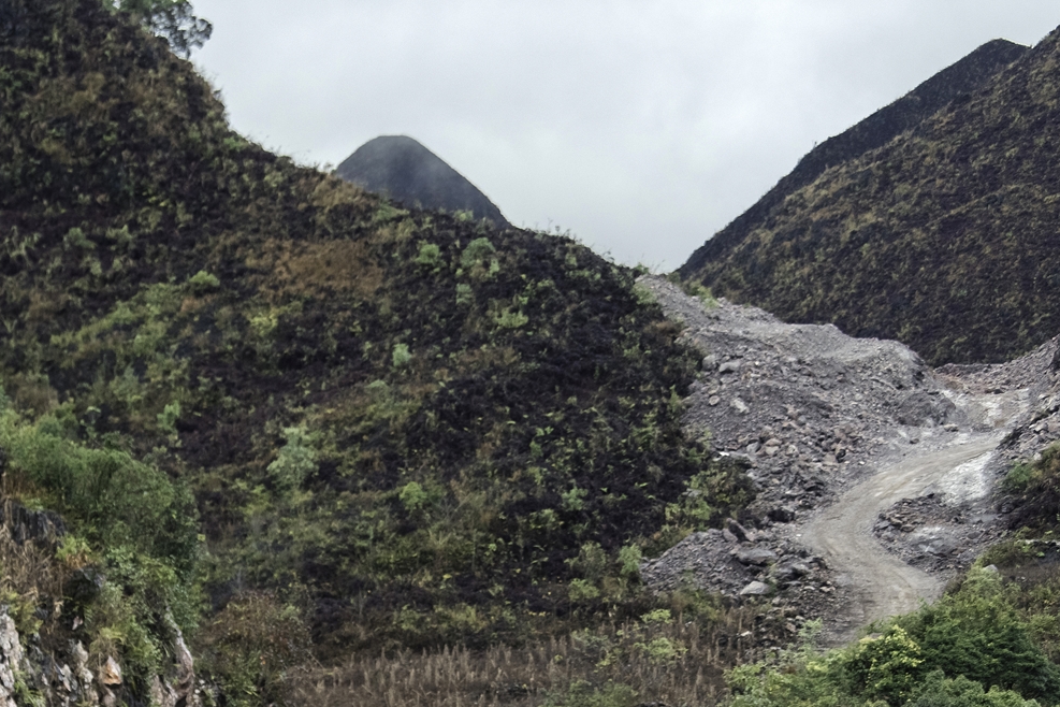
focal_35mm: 158
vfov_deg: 8.6
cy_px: 714
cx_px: 306
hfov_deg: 13.0
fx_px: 4652
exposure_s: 1/250
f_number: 4
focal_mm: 78
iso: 800
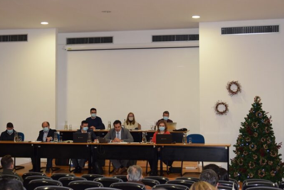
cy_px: 95
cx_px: 133
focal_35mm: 63
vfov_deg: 21.6
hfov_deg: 31.9
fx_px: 497
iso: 1100
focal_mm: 38
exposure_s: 1/60
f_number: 3.8
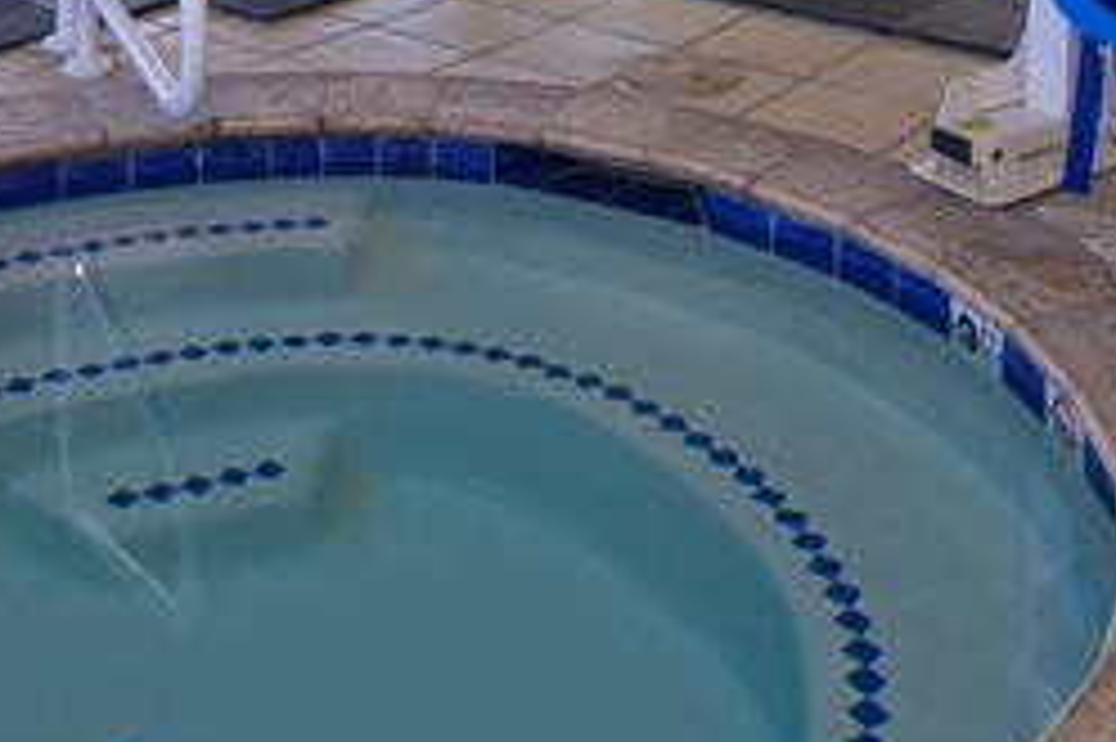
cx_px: 349
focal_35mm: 60
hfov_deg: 33.1
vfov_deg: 22.3
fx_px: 1859
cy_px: 142
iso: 640
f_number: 11
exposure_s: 1/30
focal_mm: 24
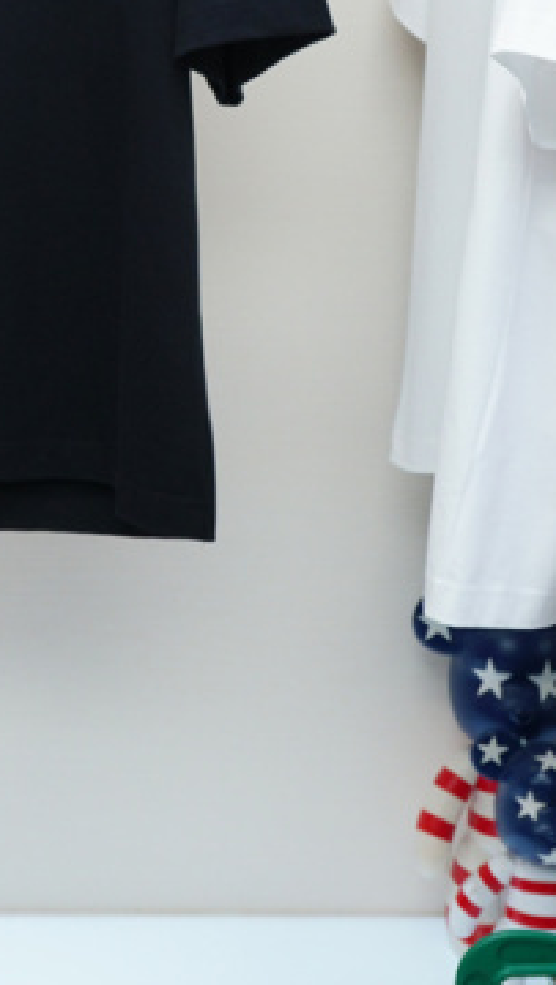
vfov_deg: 20.3
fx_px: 2646
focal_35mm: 101
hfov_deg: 11.8
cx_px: -53
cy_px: -33
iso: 400
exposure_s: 1/250
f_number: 4
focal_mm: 29
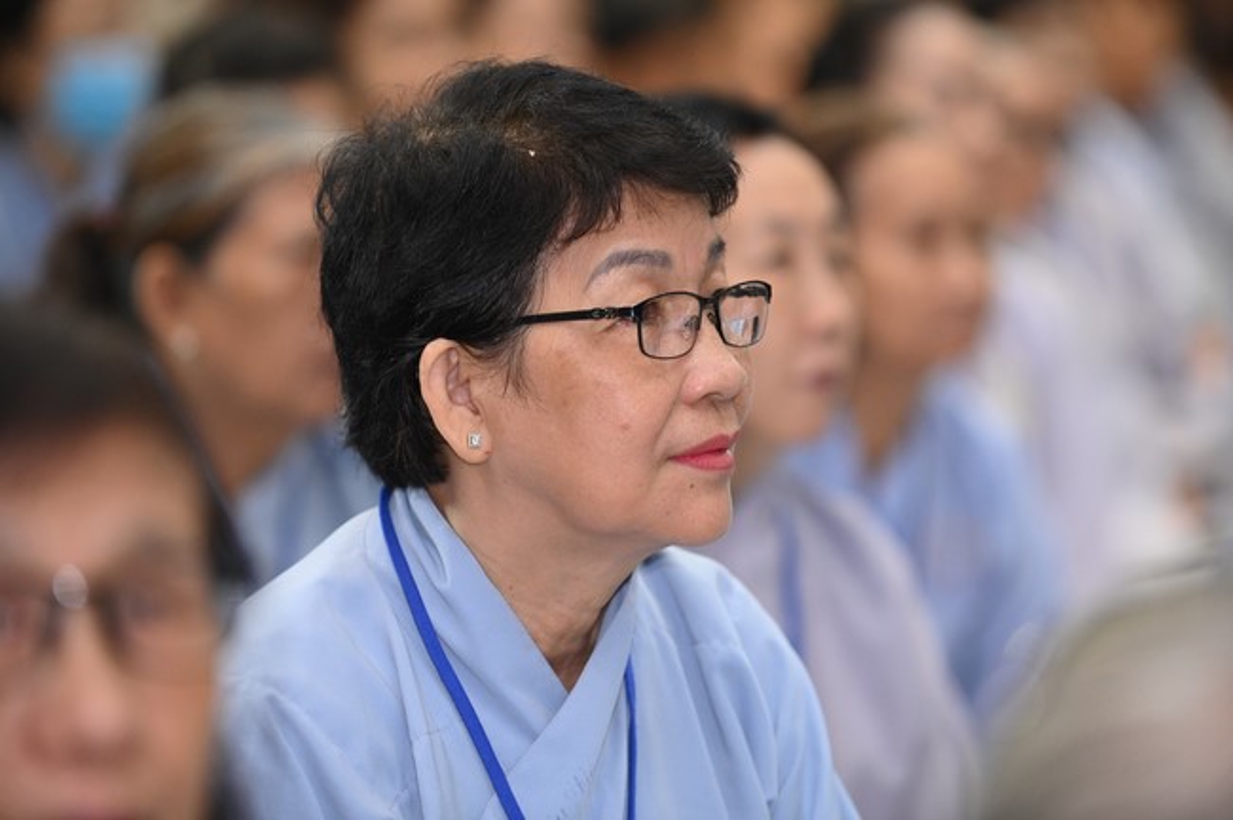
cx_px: 616
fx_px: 6501
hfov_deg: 10.8
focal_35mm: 190
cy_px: 410
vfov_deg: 7.2
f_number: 3.5
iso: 2500
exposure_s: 1/160
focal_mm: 190
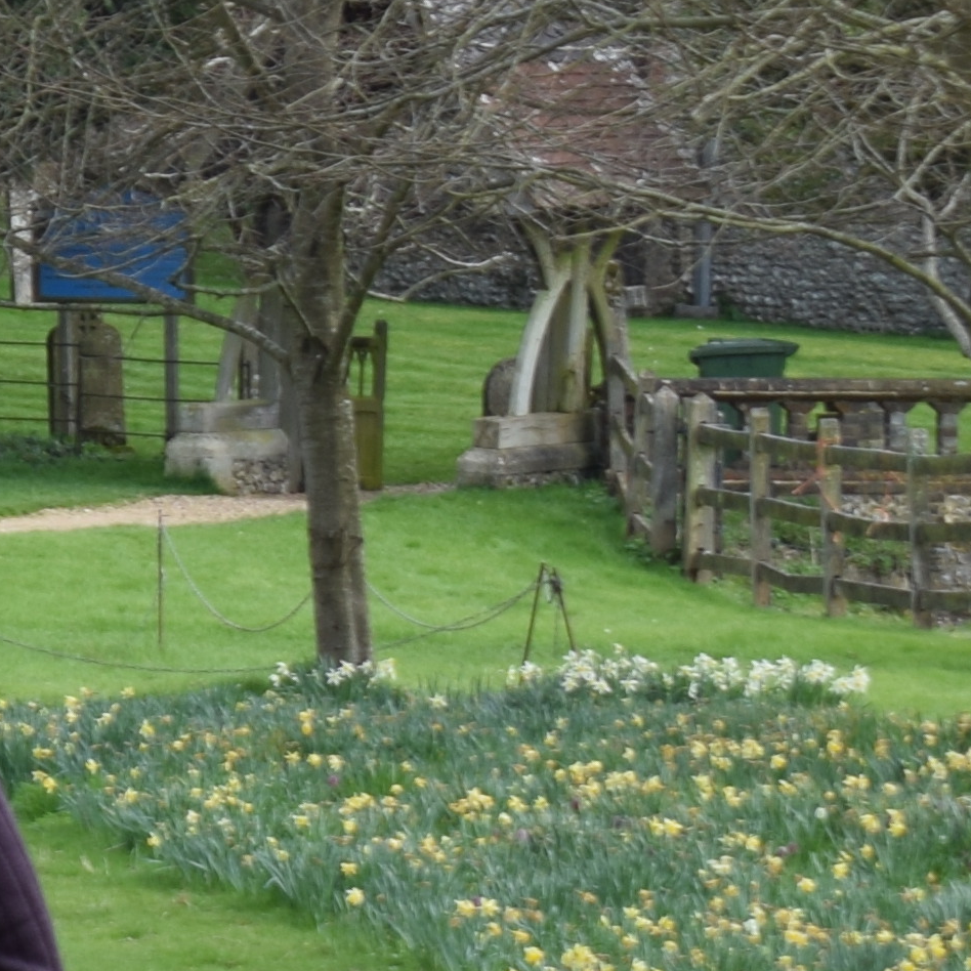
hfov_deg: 3.8
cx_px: -1914
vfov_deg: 3.9
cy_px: 87
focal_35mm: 444
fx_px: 14081
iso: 100
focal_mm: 55
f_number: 6.3
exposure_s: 1/160
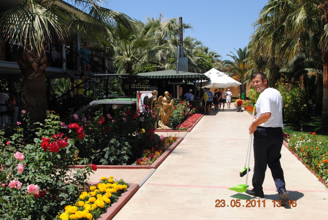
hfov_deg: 53.0
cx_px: 164
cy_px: 110
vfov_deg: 37.0
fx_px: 329
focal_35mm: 36
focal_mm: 24
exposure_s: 1/200
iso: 100
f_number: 9
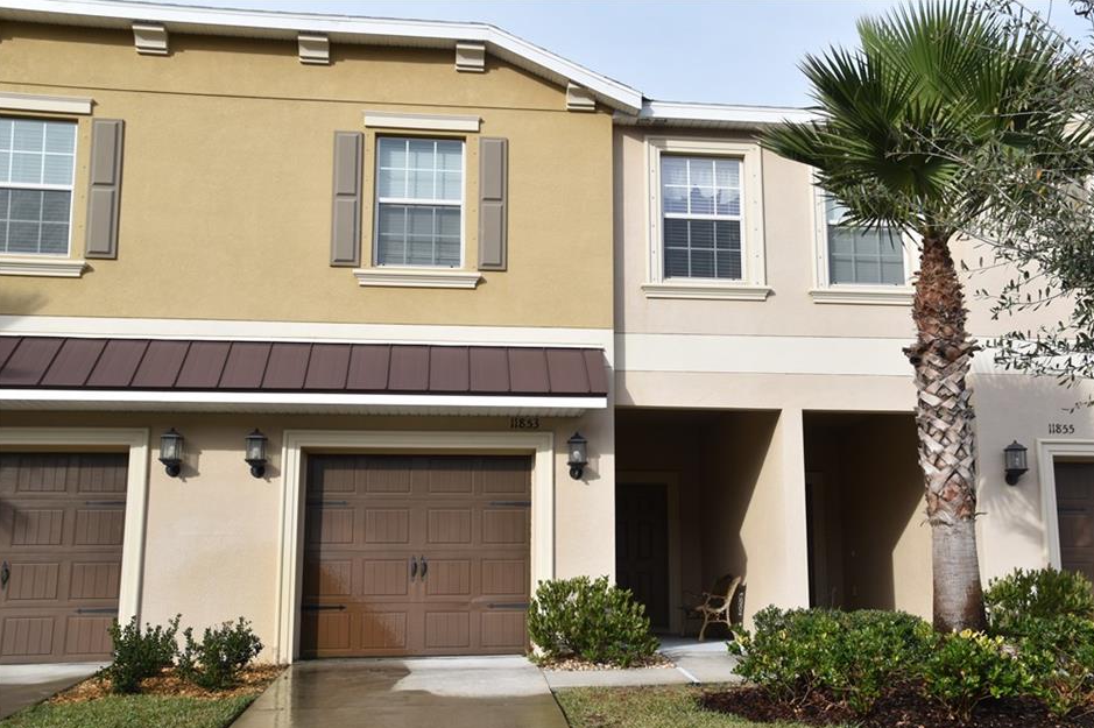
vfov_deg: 36.8
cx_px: 590
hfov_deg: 53.1
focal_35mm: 36
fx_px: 1093
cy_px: 395
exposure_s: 1/320
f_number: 9
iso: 200
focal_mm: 22
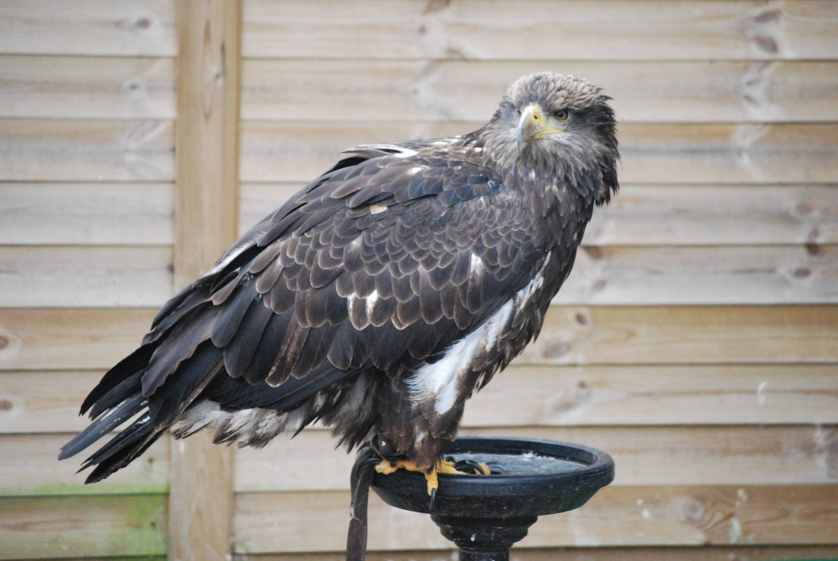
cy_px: 280
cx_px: 419
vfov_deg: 6.8
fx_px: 4719
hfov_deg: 10.1
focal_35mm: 202
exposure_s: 1/125
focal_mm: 135
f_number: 5
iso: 1600
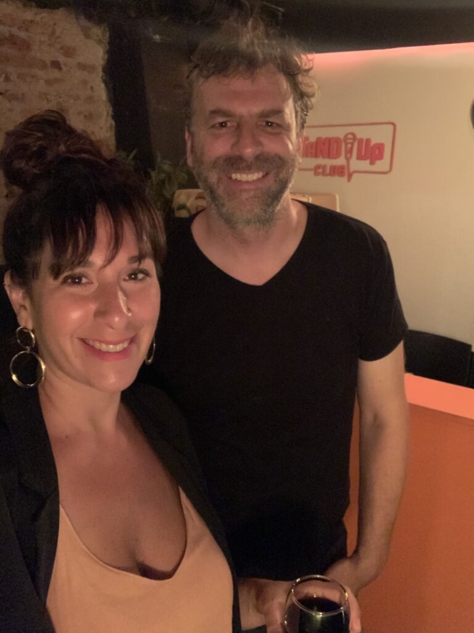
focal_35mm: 32
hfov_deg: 44.2
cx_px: 237
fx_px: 584
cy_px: 316
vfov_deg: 56.8
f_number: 2.2
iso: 1600
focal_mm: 2.87
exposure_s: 1/17
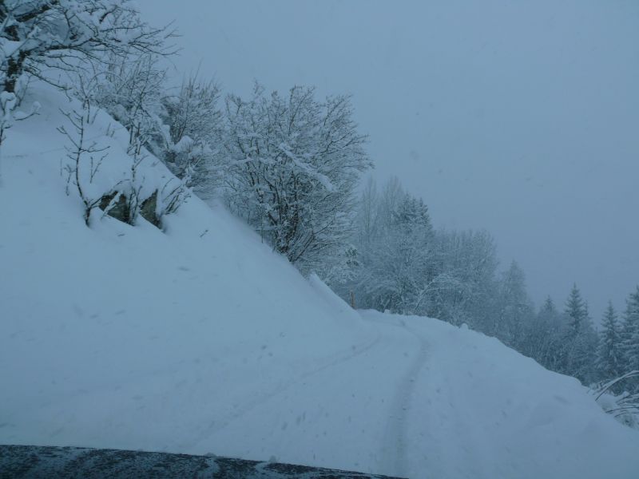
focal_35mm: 35
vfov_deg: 40.7
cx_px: 320
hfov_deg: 52.6
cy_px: 240
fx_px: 646
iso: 100
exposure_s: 1/200
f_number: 4.5
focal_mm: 7.4
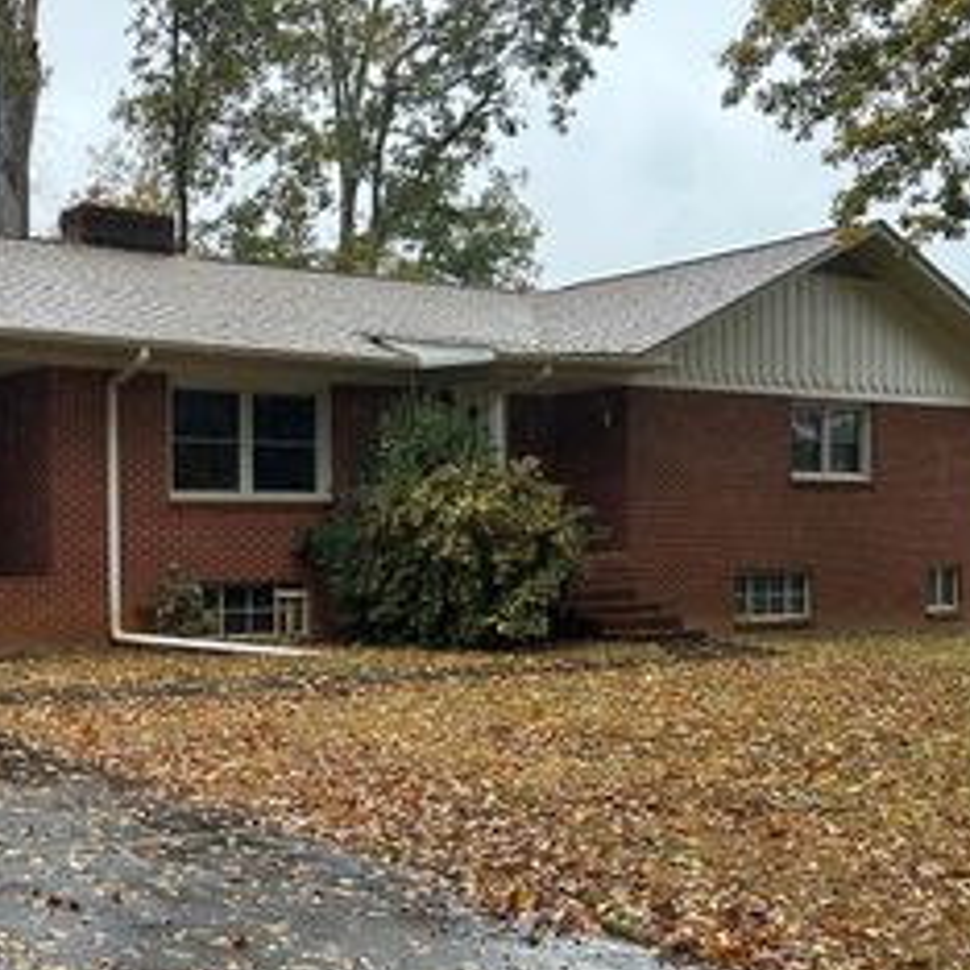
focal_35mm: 49
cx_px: 66
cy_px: 607
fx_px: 1553
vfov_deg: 34.5
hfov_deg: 32.6
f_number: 1.5
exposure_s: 1/166
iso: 64
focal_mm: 5.7
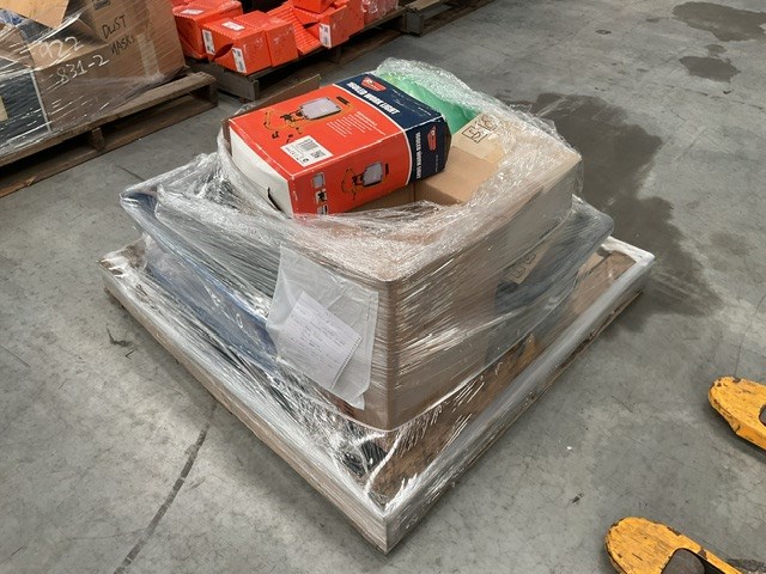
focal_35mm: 29
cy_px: 287
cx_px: 383
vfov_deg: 48.2
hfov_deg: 61.7
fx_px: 642
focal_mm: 3
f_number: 1.8
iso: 64
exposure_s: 1/100
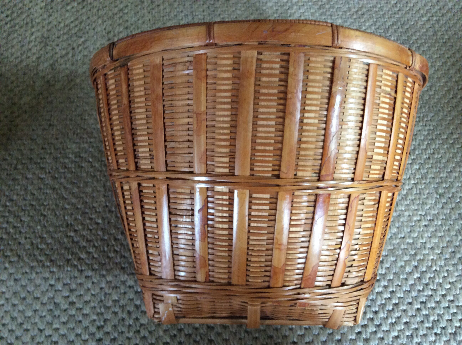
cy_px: 172
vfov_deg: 44.1
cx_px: 231
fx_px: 426
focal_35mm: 32
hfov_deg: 56.9
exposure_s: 1/25
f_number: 2.4
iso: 160
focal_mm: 3.3
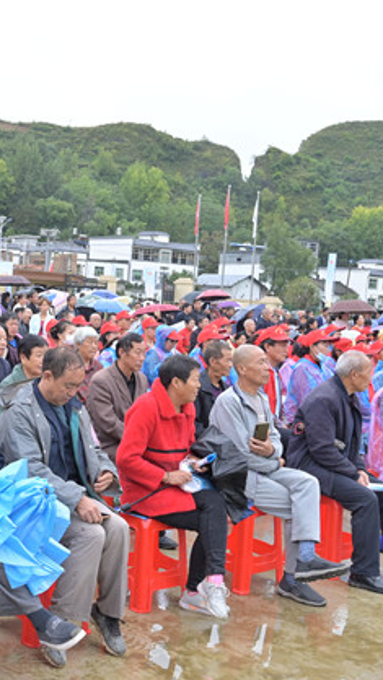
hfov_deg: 24.1
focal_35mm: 48
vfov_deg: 42.9
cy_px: 344
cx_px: 24
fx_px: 867
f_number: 7.1
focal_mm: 30
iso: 1000
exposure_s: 1/250
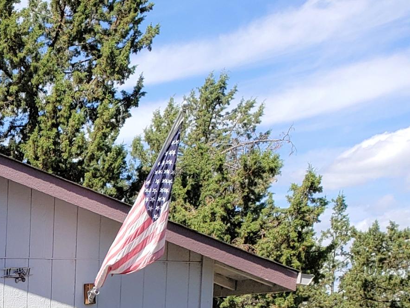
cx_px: -231
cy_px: 425
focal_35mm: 88
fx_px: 1043
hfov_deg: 19.1
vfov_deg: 15.8
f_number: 2.4
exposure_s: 1/1215
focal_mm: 4.3
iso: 50
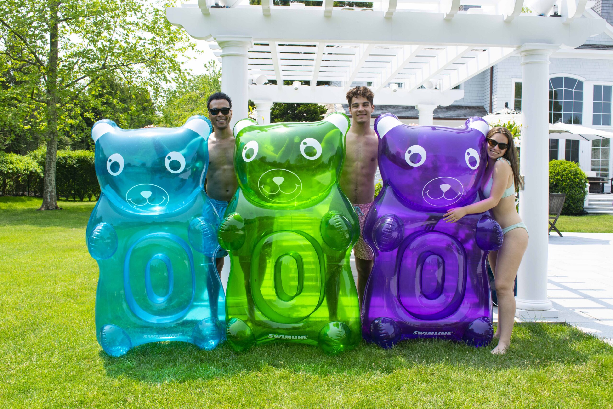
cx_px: 306
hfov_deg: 49.6
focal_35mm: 39
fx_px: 664
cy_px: 204
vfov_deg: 34.2
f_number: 9
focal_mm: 26
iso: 200
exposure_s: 1/320
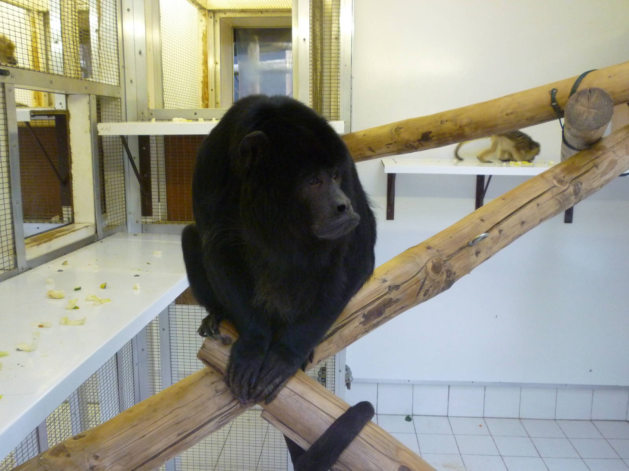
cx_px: 314
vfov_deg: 42.9
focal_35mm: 33
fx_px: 600
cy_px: 236
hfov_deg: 55.4
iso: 400
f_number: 3.5
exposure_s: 1/13
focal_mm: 5.8
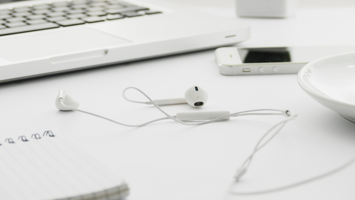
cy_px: 105
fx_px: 1214
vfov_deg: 9.4
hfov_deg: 16.6
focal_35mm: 129
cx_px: 178
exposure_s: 1/200
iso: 100
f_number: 4
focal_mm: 44.93
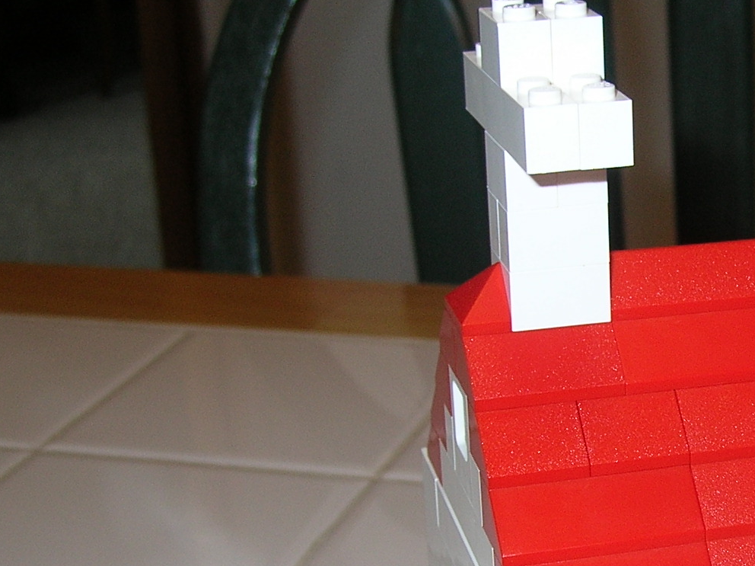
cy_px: 546
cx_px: 862
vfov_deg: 17.4
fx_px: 1809
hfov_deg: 22.1
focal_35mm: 83
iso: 50
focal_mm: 6
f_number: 2.7
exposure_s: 1/60.1
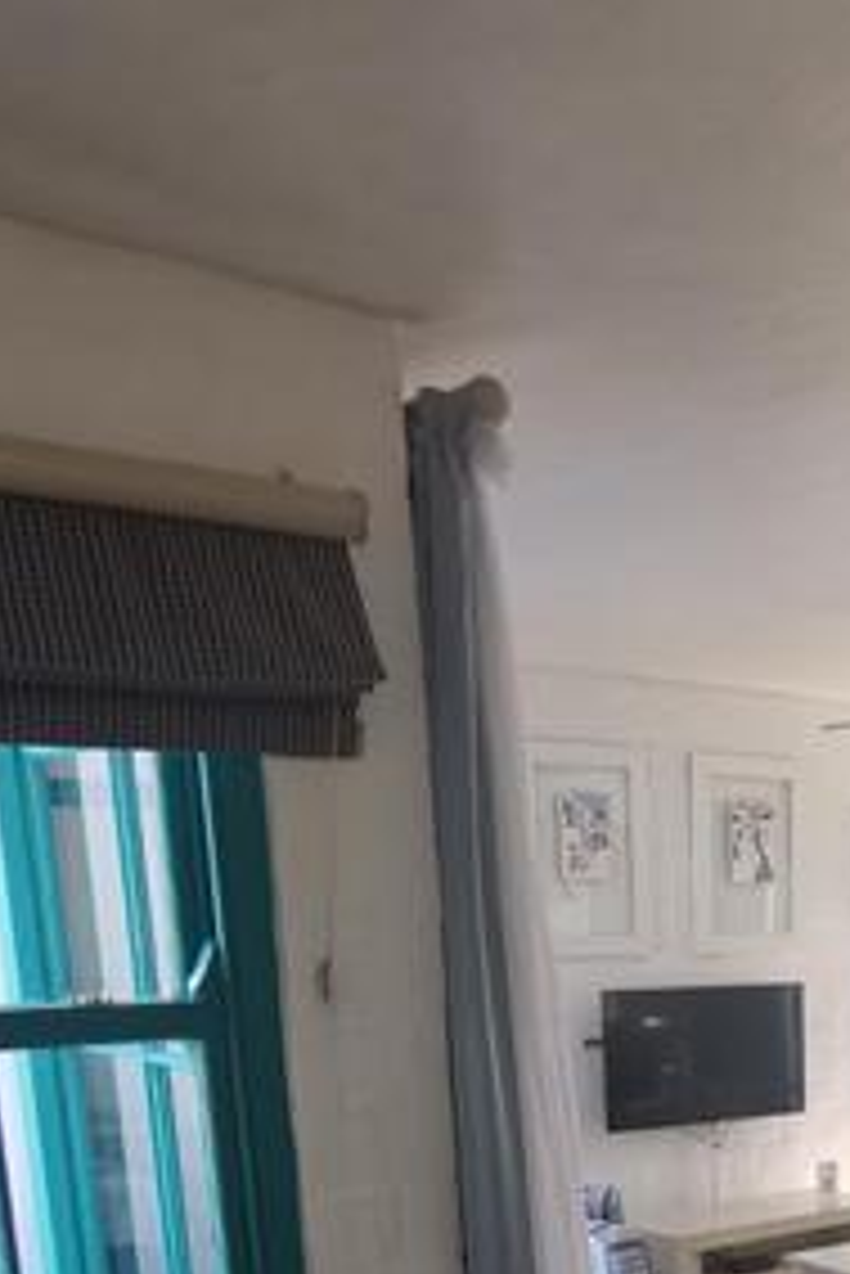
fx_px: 1662
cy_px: 1274
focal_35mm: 47
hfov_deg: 26.0
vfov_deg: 37.4
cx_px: 985
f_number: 2.2
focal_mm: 2.35
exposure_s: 1/100
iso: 64
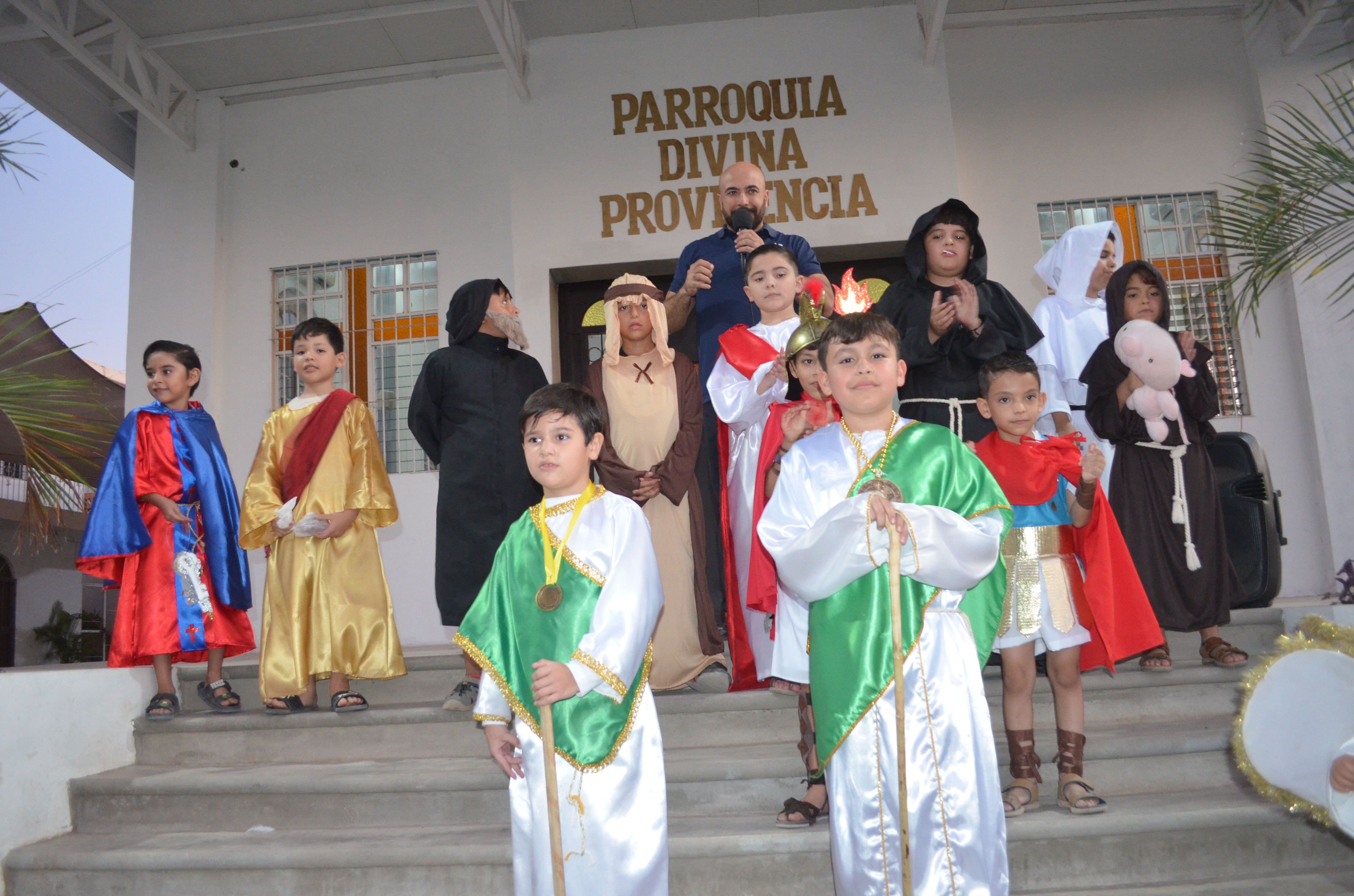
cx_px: 677
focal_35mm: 27
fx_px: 1013
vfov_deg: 47.7
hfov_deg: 67.5
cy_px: 448
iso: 2000
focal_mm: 18
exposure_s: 1/60
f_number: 3.5
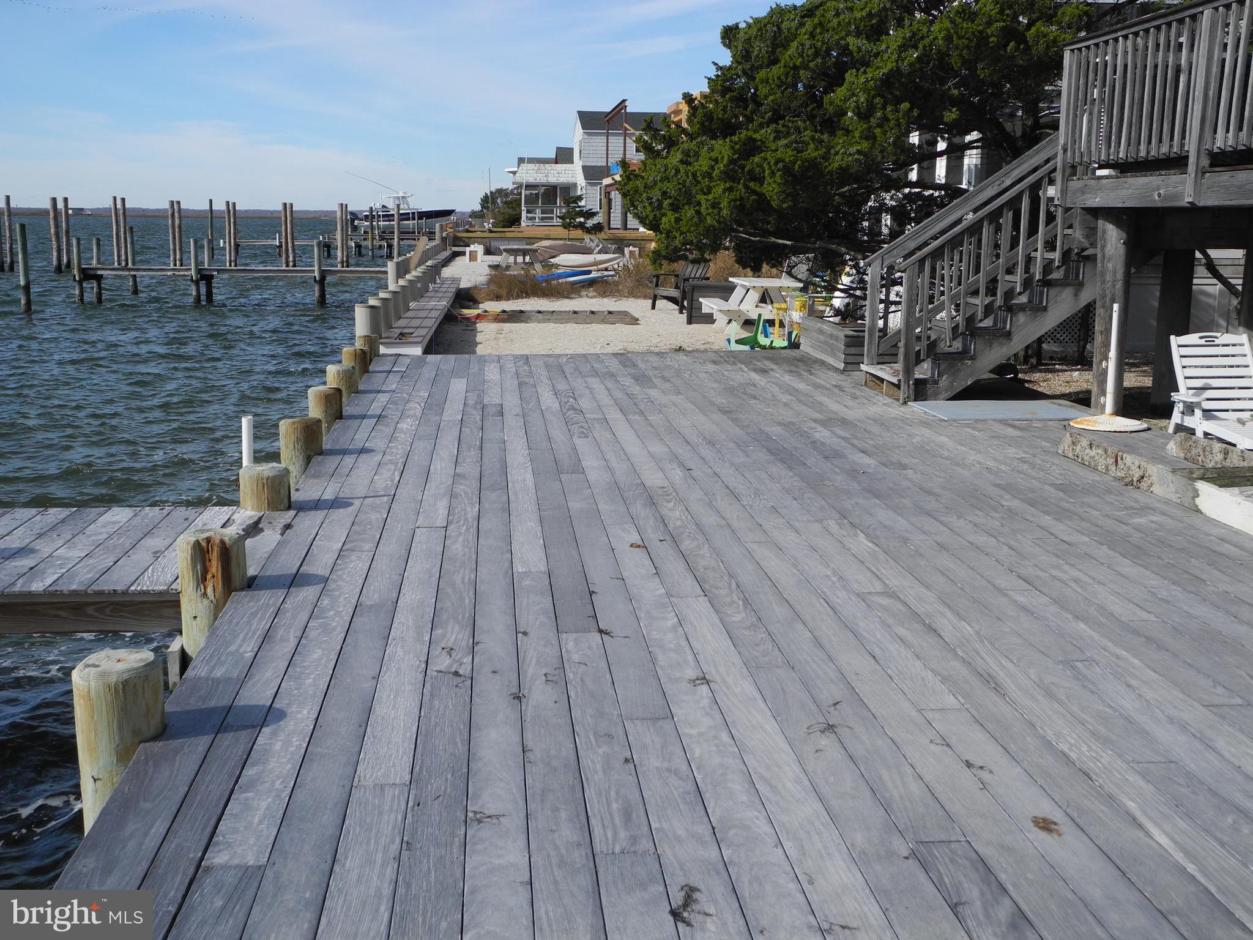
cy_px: 470
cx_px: 626
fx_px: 1375
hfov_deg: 49.0
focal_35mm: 38
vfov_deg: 37.7
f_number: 4
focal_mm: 8.1
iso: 100
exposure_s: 1/955
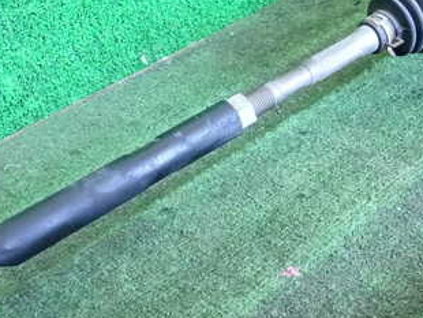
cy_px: 117
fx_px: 709
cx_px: 261
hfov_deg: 33.1
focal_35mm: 58
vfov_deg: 25.2
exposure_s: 1/125
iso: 1600
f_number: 2.3
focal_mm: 5.4
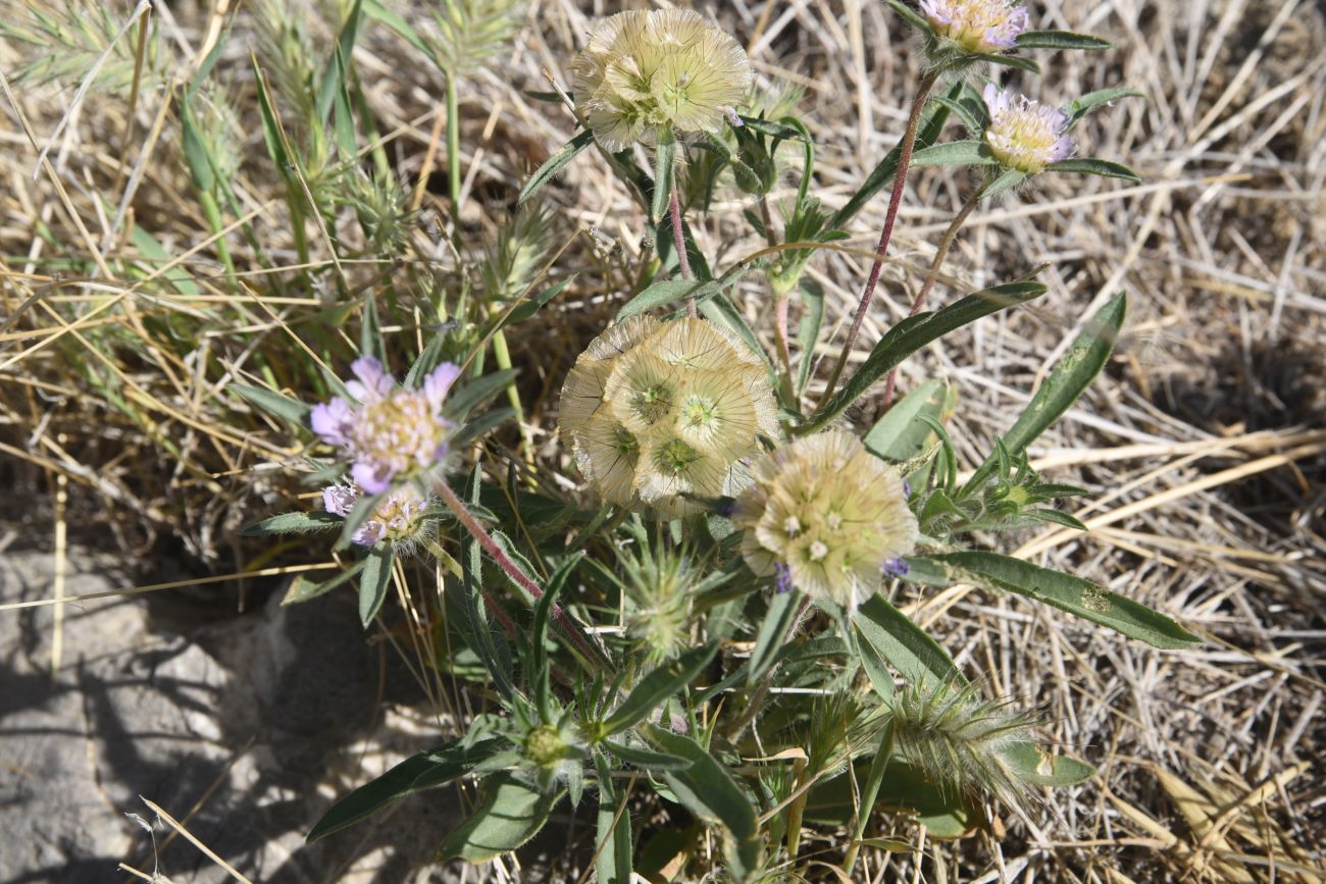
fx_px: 2652
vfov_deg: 18.9
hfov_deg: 28.1
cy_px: 442
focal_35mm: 72
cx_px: 663
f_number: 13
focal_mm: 72
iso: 125
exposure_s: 1/125
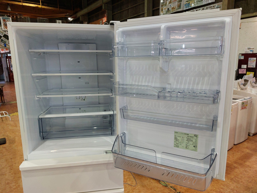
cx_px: 128
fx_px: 178
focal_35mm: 24
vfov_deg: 56.8
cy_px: 96
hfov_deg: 71.6
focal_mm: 5.23
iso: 160
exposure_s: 1/100
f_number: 1.8
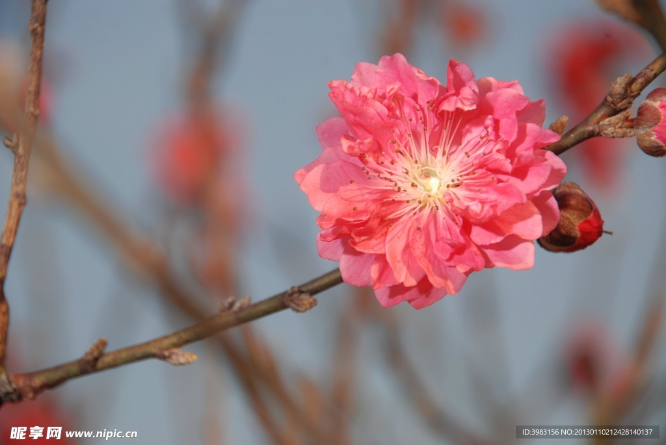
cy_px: 222
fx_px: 3750
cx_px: 333
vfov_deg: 6.8
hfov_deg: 10.1
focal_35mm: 202
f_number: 7.1
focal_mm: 135
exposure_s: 1/160
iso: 100
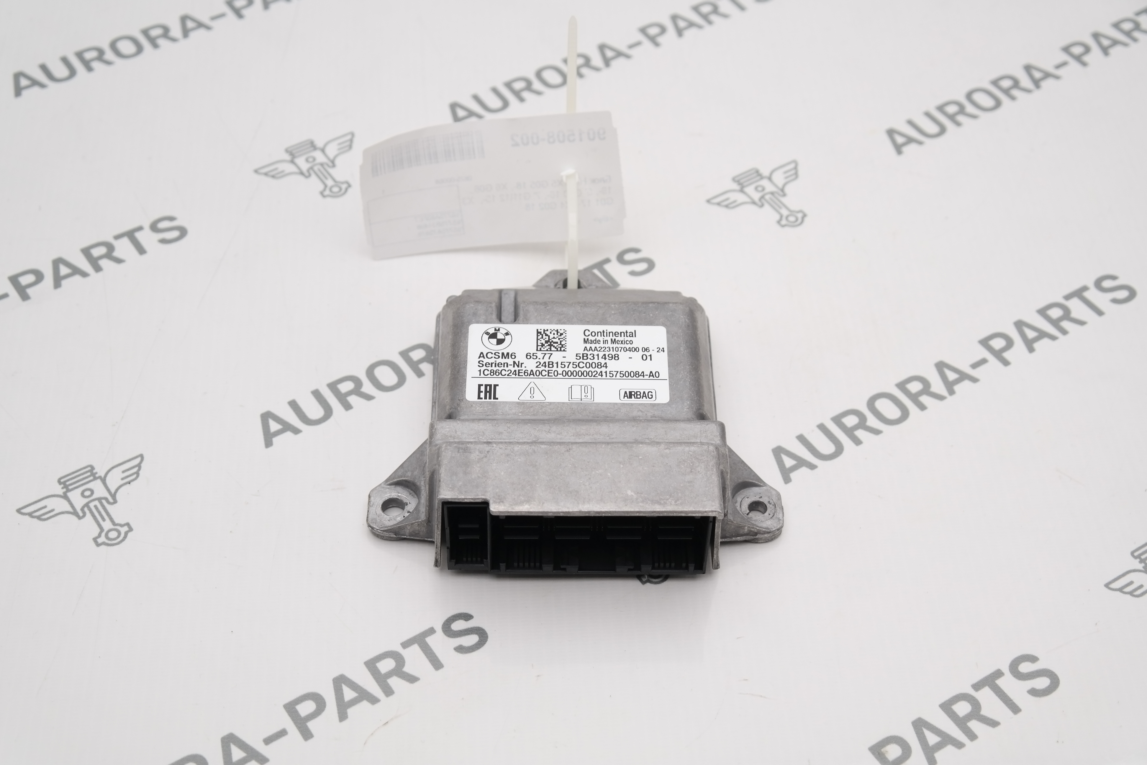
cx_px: 574
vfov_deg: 24.2
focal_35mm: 56
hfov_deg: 35.6
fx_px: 1784
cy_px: 382
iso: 200
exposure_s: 1/125
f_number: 4.5
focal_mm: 37
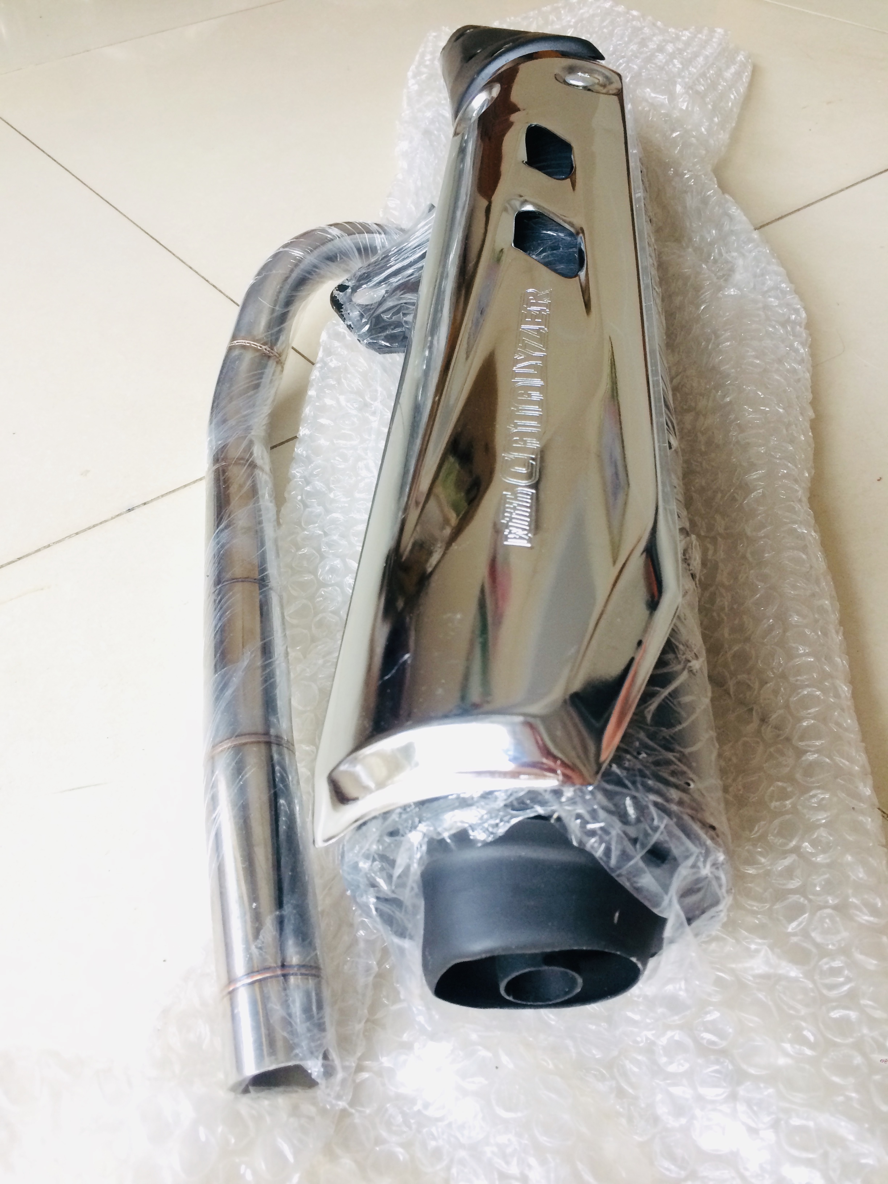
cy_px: 592
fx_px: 992
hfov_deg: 48.2
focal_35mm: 29
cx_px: 444
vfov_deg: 61.7
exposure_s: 1/33
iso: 80
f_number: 2.2
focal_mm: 4.15
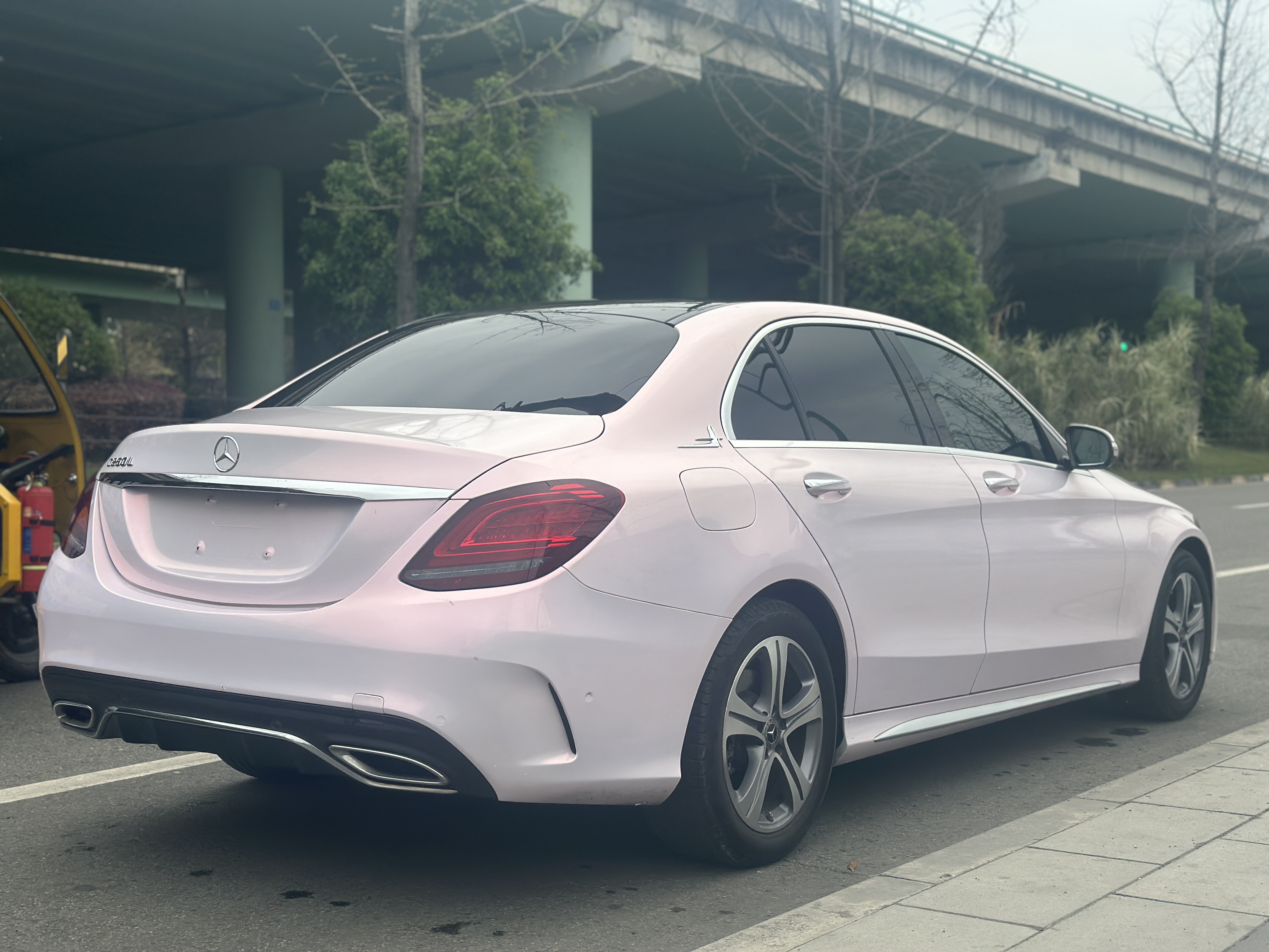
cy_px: 476
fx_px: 1760
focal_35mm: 48
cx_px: 634
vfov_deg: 30.3
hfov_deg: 39.7
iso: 80
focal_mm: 6.86
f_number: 1.78
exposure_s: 1/2809
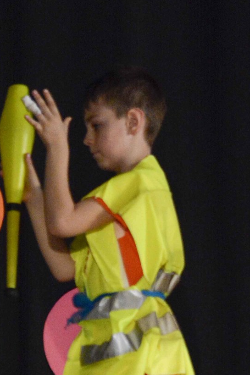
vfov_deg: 5.1
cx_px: 1
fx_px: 4220
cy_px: 461
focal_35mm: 405
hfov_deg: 3.4
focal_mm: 92
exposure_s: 1/250
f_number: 4.5
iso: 2500
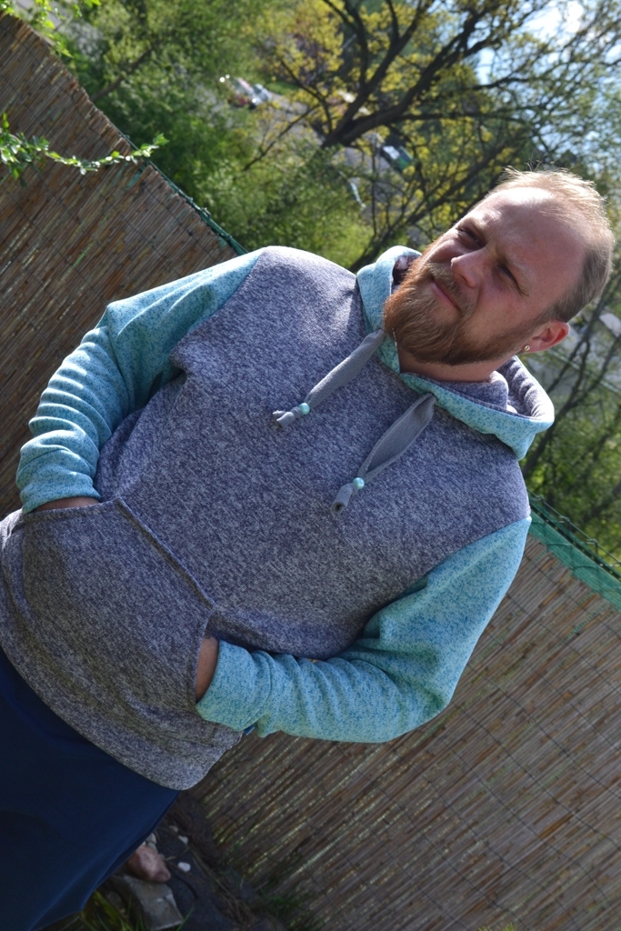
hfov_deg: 20.2
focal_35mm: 68
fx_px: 1746
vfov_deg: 29.9
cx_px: 310
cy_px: 466
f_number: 10
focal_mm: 45
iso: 400
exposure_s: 1/250
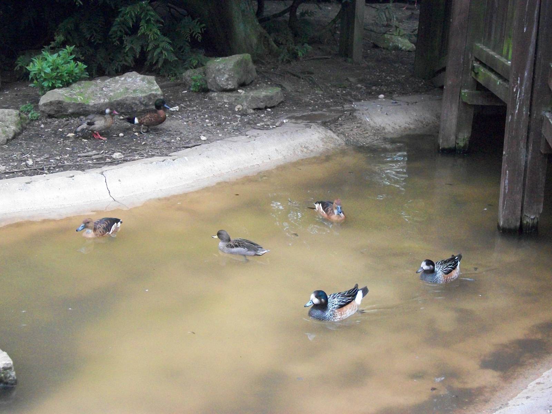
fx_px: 989
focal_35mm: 62
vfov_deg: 23.7
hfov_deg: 31.2
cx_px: 276
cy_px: 207
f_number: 4.1
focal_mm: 11
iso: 673
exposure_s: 1/500
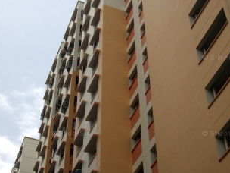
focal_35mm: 67
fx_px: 445
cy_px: 58
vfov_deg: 21.8
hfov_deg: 29.0
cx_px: 107
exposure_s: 1/800
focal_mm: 6.2
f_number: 5.6
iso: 80
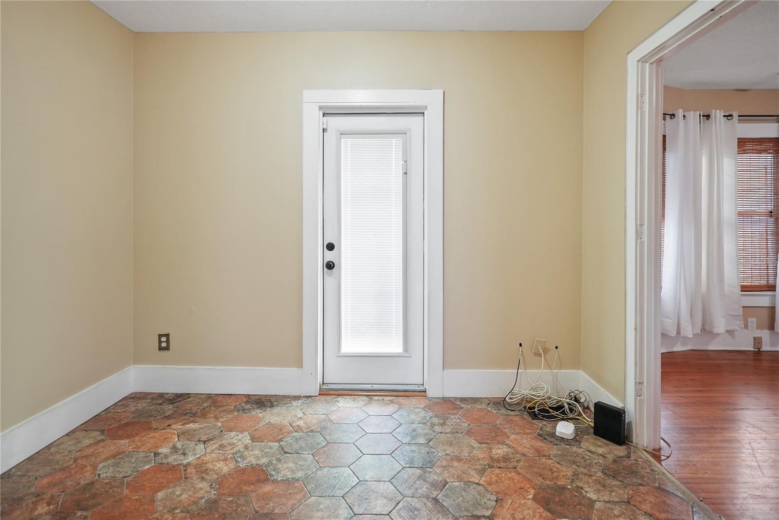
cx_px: 390
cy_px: 260
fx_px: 433
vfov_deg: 62.0
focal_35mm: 20
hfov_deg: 84.0
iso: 1000
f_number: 1.8
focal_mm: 20
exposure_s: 1/100
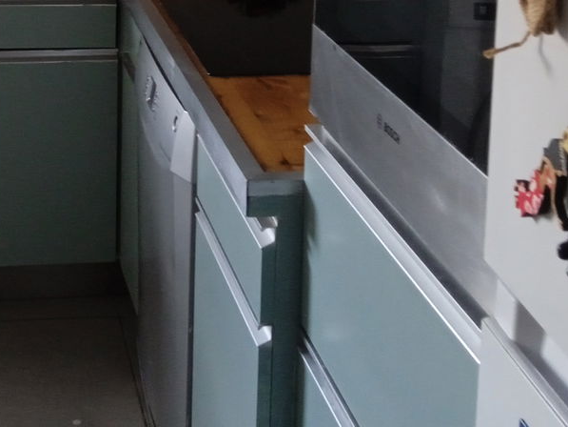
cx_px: 92
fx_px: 1231
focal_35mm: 75
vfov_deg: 18.9
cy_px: -38
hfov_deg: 25.4
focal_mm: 3.43
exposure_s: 1/20
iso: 385
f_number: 2.2
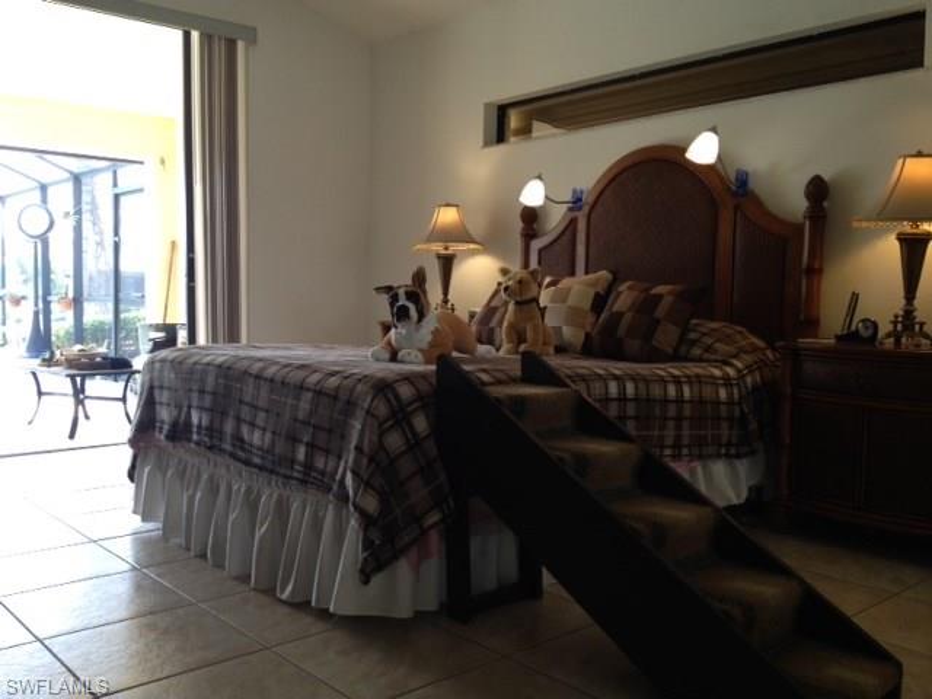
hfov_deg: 52.6
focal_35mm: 35
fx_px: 942
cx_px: 466
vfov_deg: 40.7
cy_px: 350
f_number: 2.4
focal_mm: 4.28
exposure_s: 1/40
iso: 50
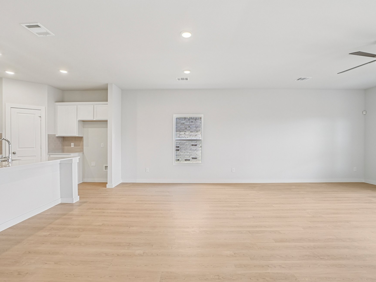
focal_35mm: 17
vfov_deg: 74.7
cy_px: 144
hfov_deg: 91.0
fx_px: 185
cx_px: 188
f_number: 8
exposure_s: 1/6
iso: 400
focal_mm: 10
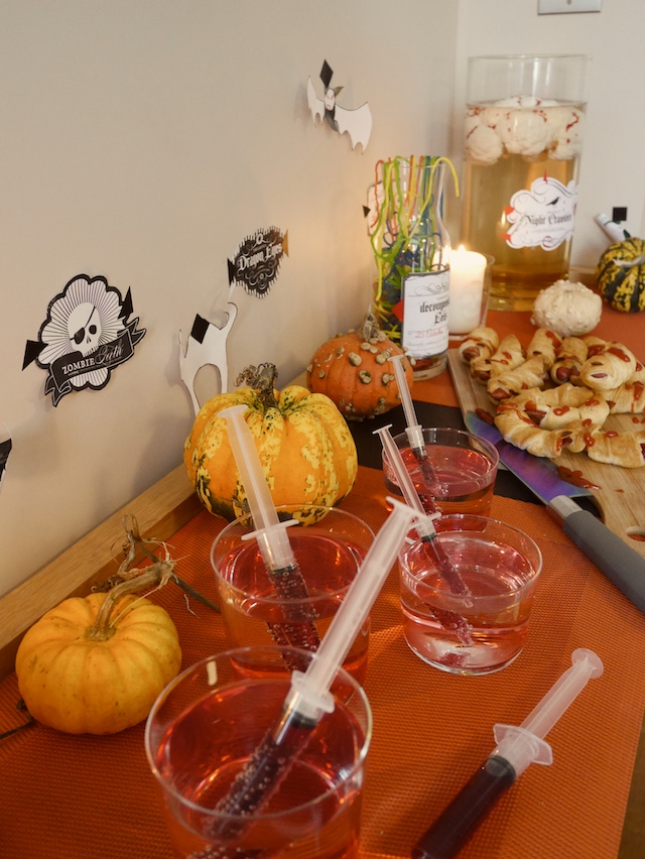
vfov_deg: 56.8
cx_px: 322
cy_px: 430
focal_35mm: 32
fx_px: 794
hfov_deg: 44.2
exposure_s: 1/50
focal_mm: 16
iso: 3200
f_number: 3.9
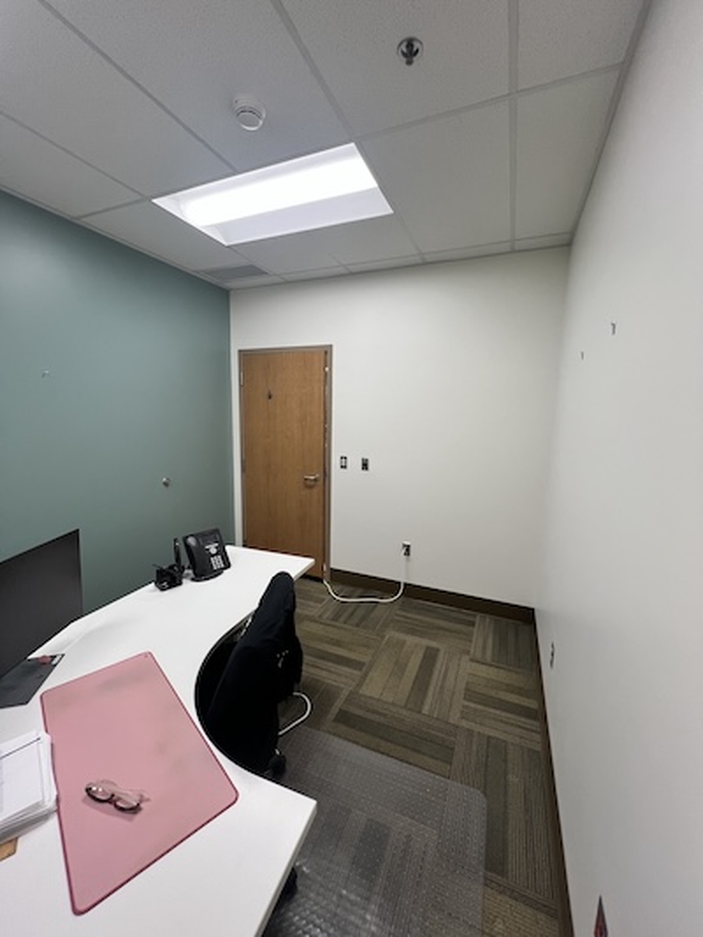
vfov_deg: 106.2
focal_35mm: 13
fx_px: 352
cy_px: 468
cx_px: 352
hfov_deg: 89.9
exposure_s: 1/100
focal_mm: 1.57
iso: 100
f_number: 1.8
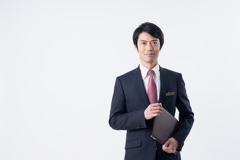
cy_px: 80
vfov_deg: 16.1
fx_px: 566
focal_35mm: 85
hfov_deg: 23.9
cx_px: 120
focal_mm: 85
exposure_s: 1/125
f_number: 9
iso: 100
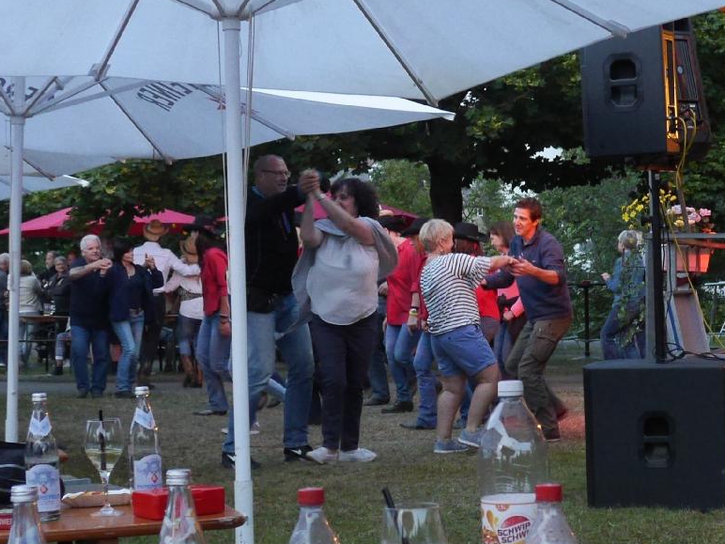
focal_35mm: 29
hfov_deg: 61.7
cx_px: 357
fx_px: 607
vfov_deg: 48.2
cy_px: 277
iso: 1600
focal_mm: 14
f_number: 4
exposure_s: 1/60
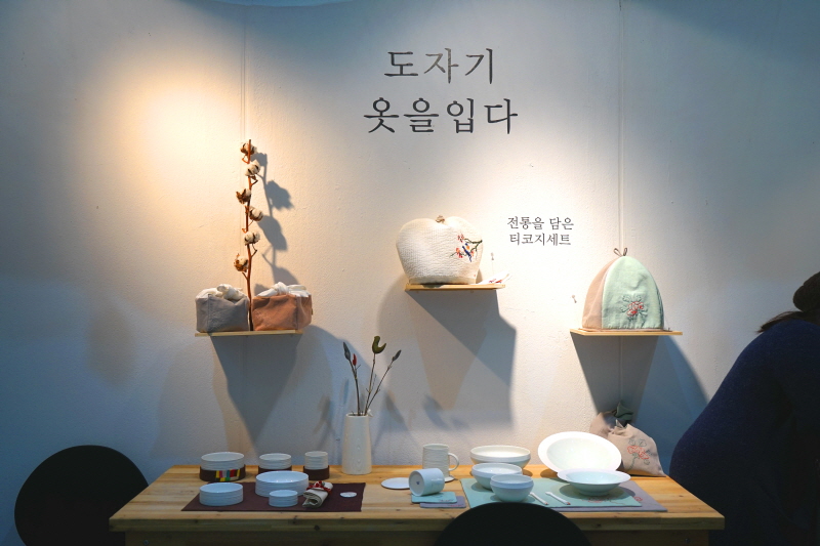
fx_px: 797
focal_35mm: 35
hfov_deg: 54.4
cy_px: 273
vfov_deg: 37.8
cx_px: 410
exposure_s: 1/160
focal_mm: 35
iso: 500
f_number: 4
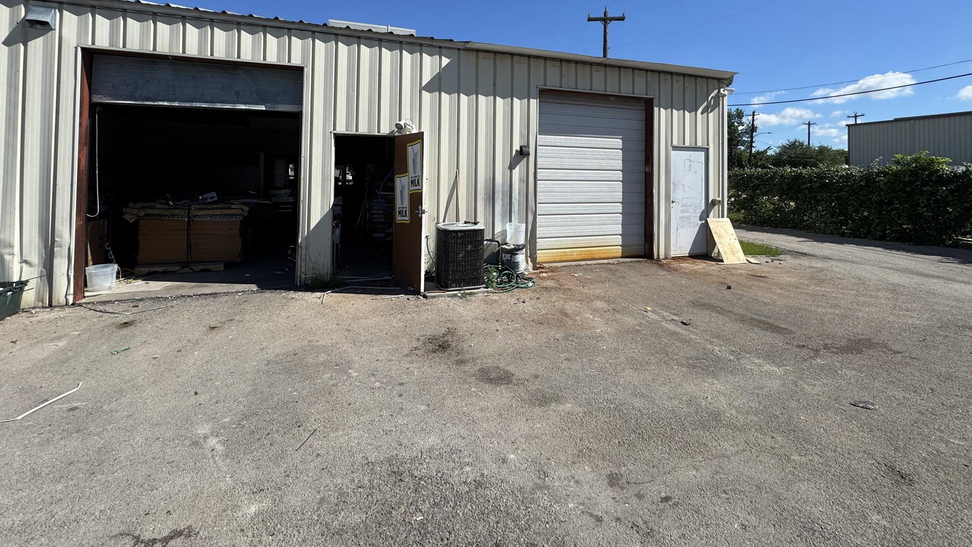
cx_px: 487
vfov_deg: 64.7
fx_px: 412
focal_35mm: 16
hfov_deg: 99.4
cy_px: 168
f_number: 2.2
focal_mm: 2.22
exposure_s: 1/2415
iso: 50
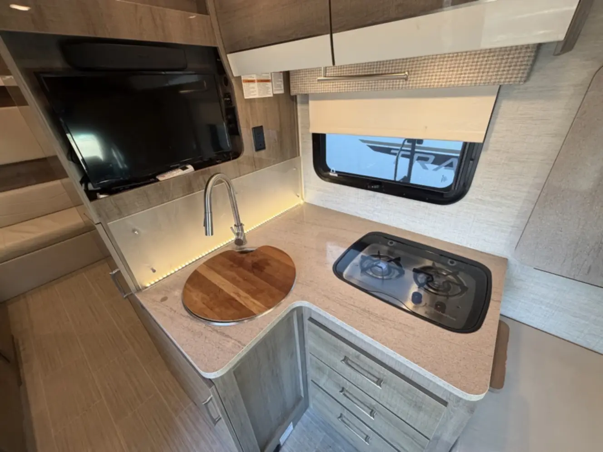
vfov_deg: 85.7
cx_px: 302
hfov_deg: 102.1
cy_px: 226
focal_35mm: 14
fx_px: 244
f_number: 2.2
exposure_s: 1/120
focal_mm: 2.22
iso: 250
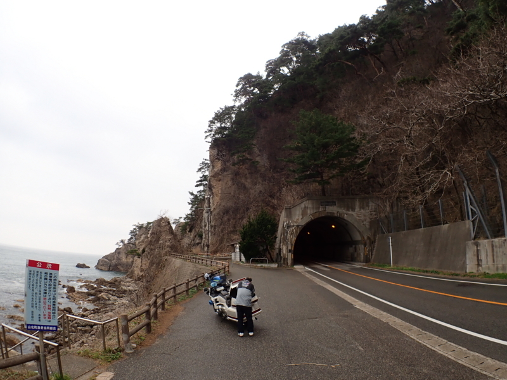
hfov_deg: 69.4
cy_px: 190
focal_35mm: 25
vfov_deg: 54.9
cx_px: 254
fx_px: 366
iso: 100
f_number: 2.8
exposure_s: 1/80
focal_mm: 4.5
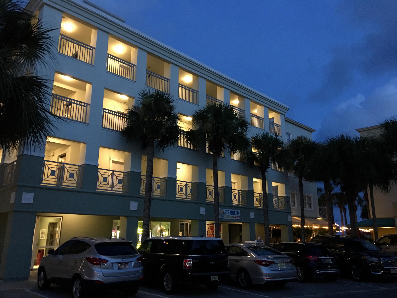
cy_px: 149
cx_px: 198
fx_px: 333
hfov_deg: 61.7
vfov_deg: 48.2
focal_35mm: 29
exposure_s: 1/4
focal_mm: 4.15
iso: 125
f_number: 2.2
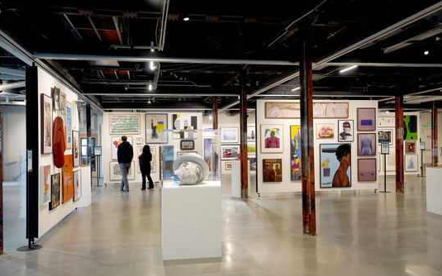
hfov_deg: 55.3
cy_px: 145
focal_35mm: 35
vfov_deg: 36.2
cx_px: 221
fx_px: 421
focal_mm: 34
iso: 1600
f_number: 8
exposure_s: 1/40
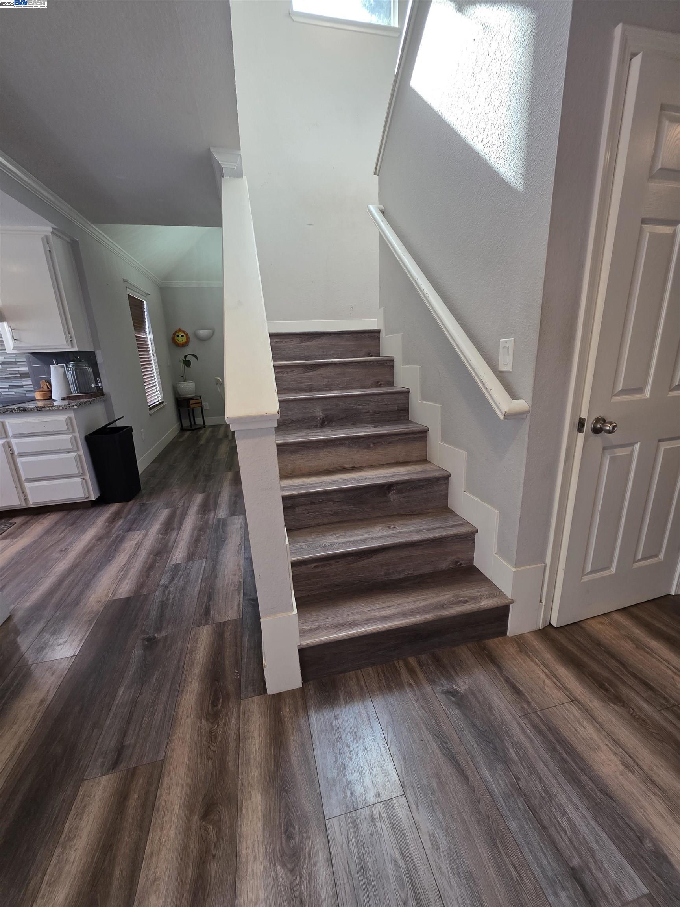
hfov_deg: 89.9
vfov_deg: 106.2
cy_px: 454
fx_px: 340
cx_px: 340
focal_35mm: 13
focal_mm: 2.2
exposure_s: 1/120
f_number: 1.9
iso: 160
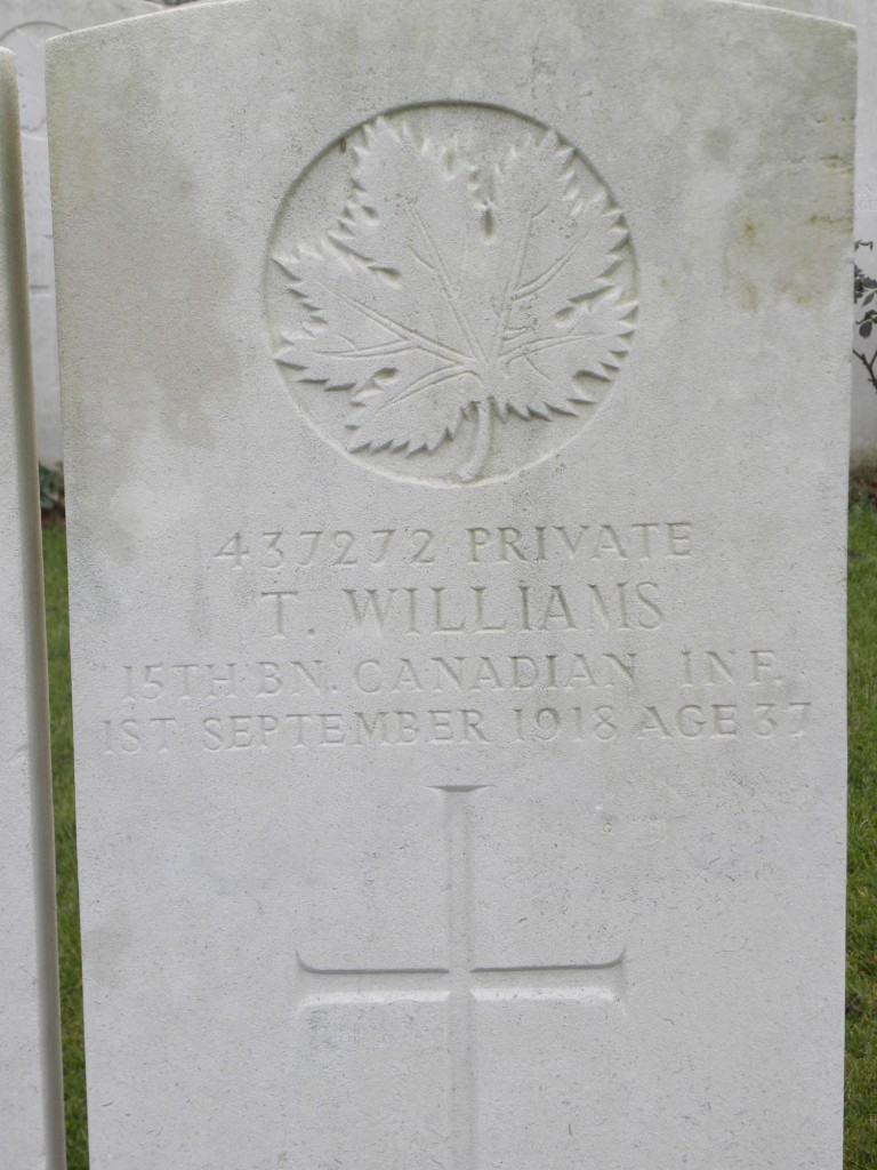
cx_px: 438
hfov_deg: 19.6
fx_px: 2534
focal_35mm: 75
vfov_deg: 26.0
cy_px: 585
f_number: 4
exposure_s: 1/123
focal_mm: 13.4
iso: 64
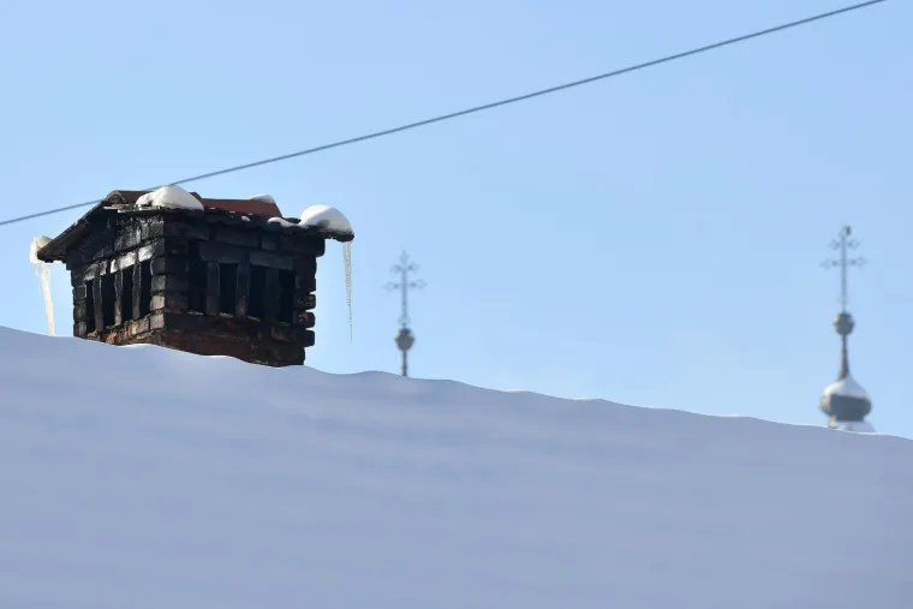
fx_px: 5073
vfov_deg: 6.9
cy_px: 304
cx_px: 456
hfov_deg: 10.3
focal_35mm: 200
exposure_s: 1/250
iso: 50
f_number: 11
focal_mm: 200
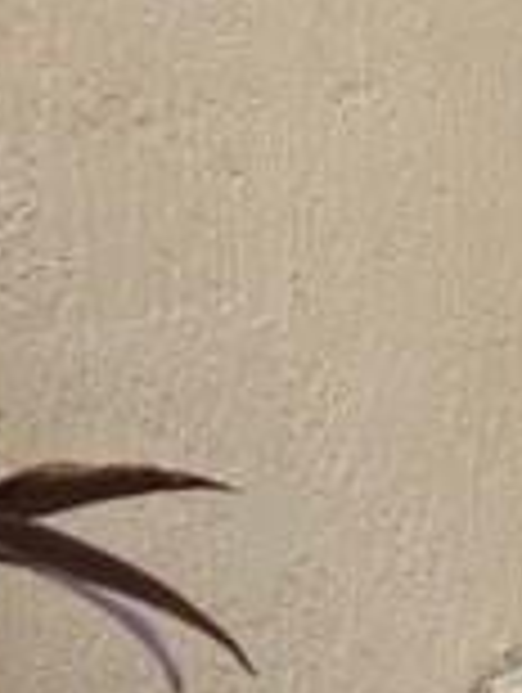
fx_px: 2165
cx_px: 864
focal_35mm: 108
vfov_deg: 17.3
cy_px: 855
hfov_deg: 12.8
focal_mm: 5.7
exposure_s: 1/121
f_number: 1.5
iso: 50
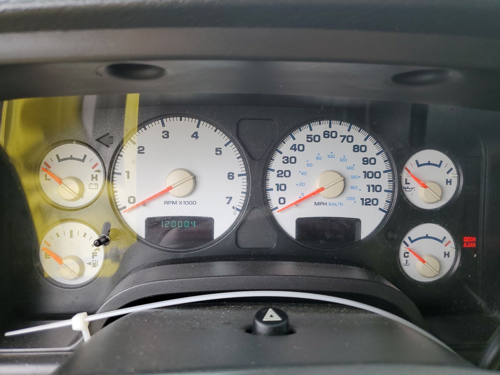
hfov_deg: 67.3
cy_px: 188
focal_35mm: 26
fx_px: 376
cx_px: 250
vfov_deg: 53.1
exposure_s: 1/141
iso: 50
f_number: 1.5
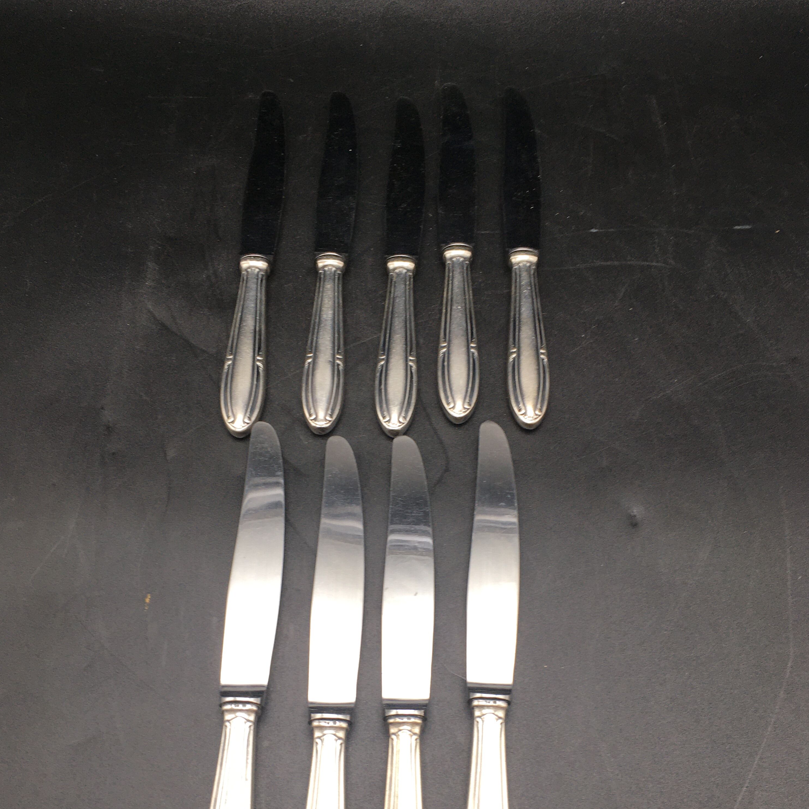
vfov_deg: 46.4
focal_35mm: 35
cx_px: 404
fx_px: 925
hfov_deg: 47.2
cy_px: 544
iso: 25
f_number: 2.2
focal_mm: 4.15
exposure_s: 1/100
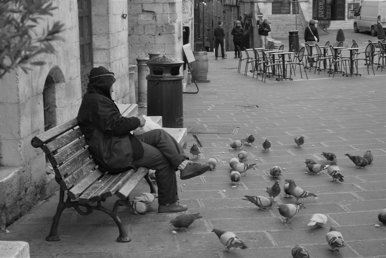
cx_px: 193
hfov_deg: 29.2
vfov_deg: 19.8
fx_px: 741
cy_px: 129
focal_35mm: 69
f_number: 5.6
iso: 200
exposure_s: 1/60
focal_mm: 46
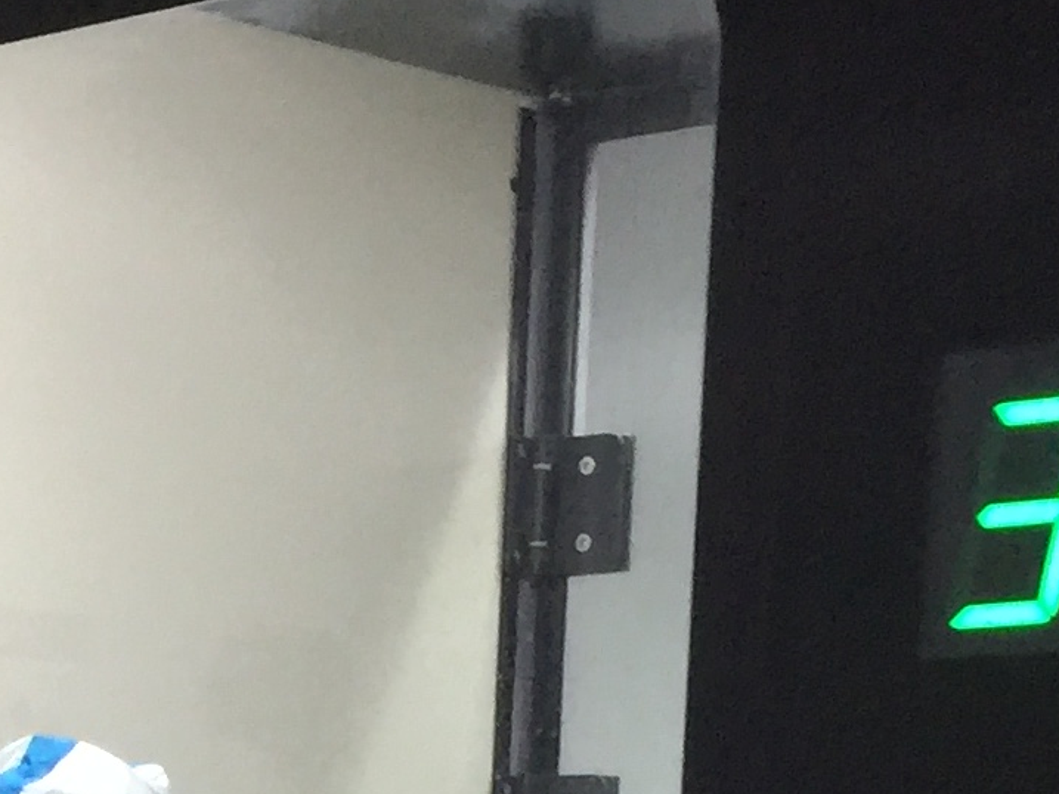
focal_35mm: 132
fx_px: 4039
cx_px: -65
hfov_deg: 14.6
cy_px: 1770
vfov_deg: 10.1
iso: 64
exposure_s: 1/17
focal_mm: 4.15
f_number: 2.2
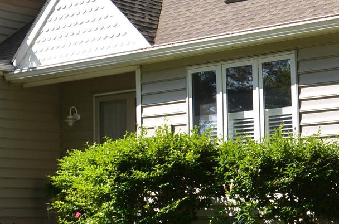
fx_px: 855
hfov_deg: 22.2
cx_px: 88
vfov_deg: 14.9
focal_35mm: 91
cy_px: 62
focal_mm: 18
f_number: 5.6
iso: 100
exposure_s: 1/250
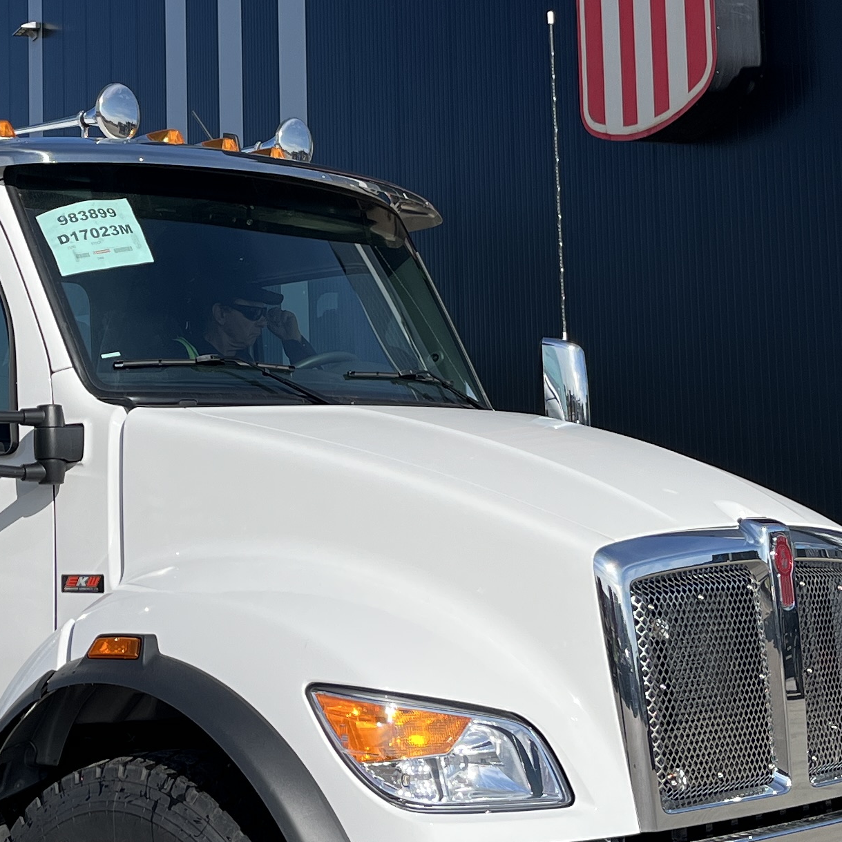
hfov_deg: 22.2
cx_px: 91
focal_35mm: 76
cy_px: 311
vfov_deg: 22.7
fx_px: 2091
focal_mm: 5.1
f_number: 1.6
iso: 50
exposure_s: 1/4149
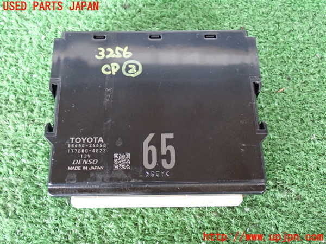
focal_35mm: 44
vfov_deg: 32.9
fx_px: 414
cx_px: 163
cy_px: 122
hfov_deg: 42.9
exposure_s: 1/25
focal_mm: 7.84
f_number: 2.9
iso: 800
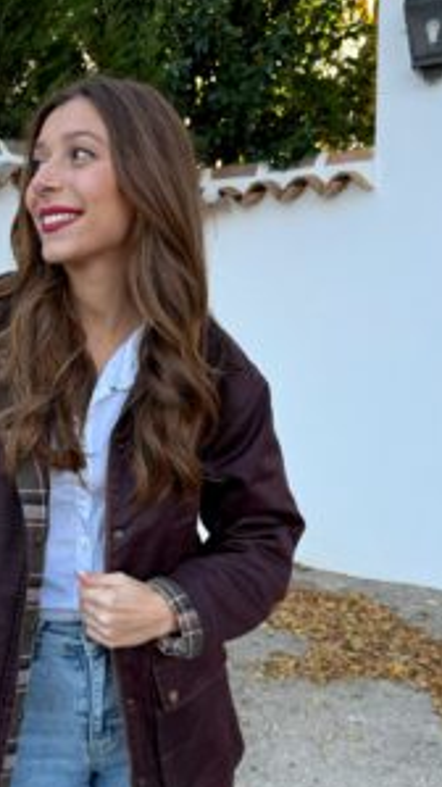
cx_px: 68
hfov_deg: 32.5
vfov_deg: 55.7
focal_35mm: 35
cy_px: 508
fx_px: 730
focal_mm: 6.76
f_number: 1.78
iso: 64
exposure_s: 1/266
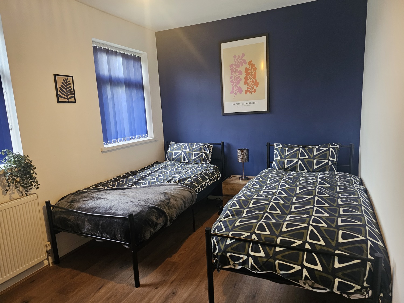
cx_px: 202
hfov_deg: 73.9
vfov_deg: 58.9
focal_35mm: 23
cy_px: 152
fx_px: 268
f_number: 1.7
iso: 640
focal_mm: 6.3
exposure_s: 1/40
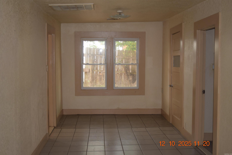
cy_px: 78
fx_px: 280
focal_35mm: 44
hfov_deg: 45.0
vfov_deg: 30.9
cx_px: 116
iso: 800
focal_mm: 29
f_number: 4.2
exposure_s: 1/60
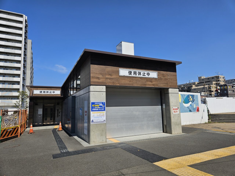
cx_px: 118
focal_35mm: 23
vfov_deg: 58.9
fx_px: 156
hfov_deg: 73.9
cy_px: 88
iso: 25
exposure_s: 1/2882
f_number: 1.8
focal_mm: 5.4
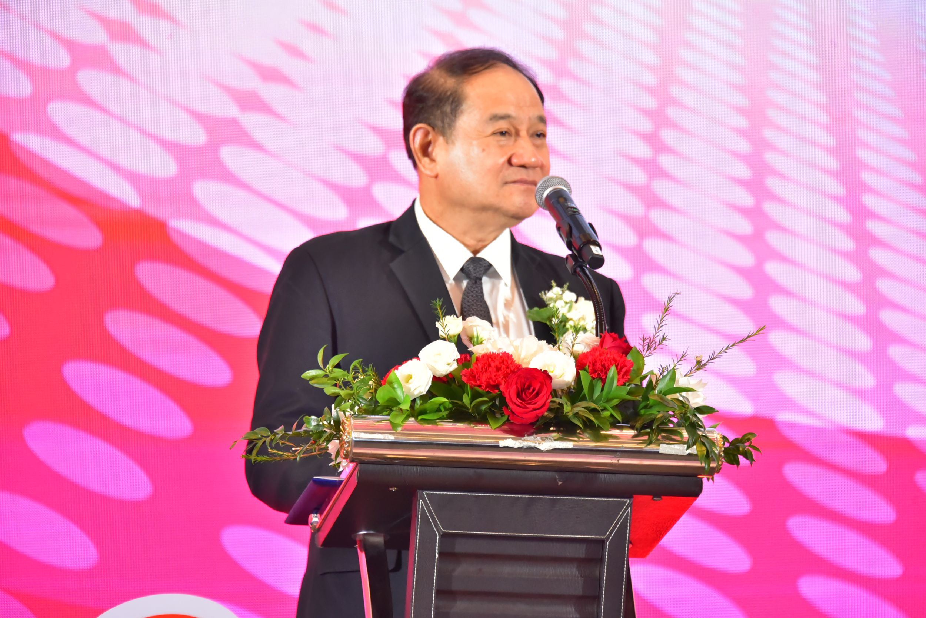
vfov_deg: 6.9
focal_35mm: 200
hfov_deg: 10.3
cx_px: 463
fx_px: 5146
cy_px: 309
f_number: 6.3
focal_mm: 200
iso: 5000
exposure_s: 1/200
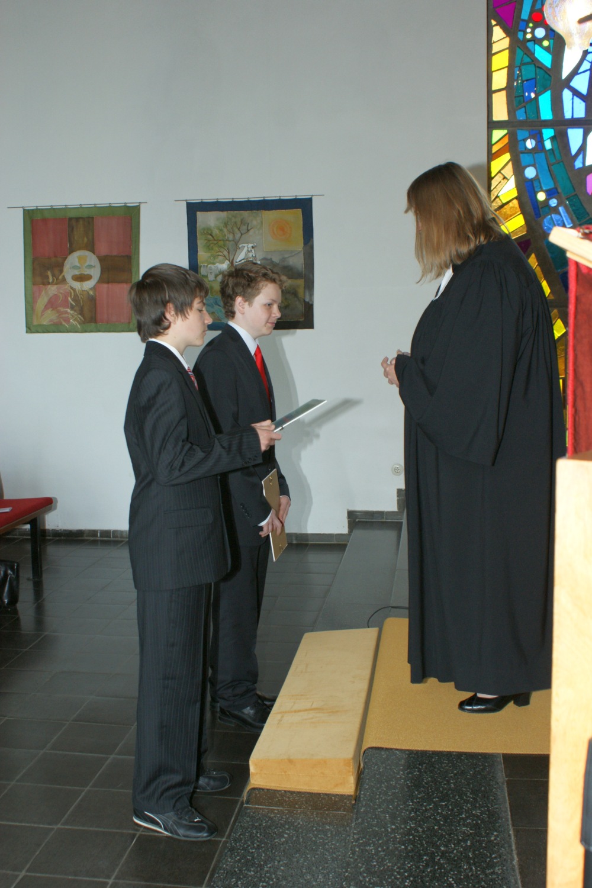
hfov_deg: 34.2
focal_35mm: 39
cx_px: 296
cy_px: 444
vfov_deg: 49.6
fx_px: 962
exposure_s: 1/60
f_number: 5.6
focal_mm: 26
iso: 400
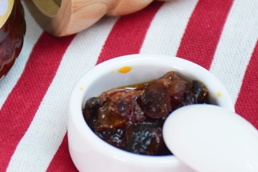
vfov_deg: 2.9
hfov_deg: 4.4
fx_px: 3347
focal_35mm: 467
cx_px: 80
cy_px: 74
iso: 3200
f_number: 5.6
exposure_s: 1/250
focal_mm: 140
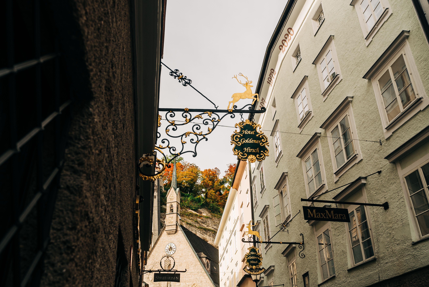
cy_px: 144
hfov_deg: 58.7
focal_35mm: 32
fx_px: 382
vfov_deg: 41.2
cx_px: 214
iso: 80
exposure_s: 1/100
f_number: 5
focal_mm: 32
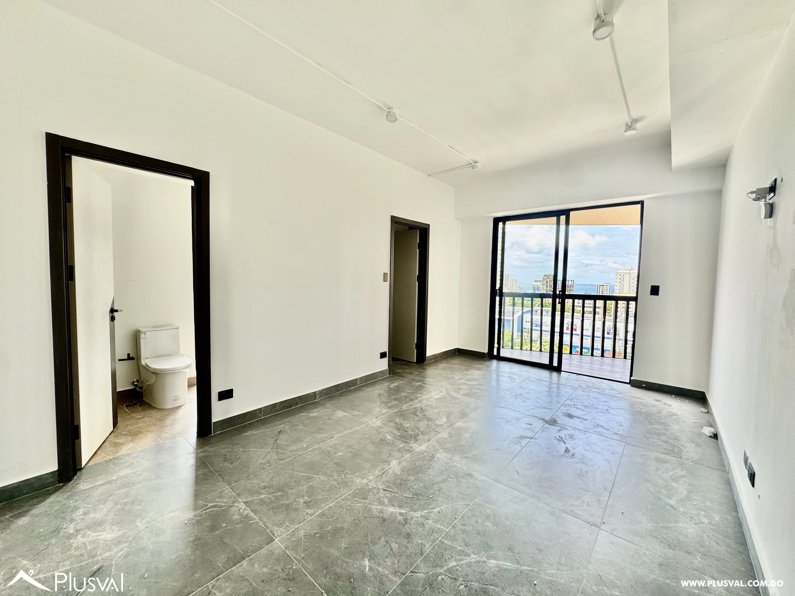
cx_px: 398
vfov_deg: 85.7
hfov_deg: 102.1
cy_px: 298
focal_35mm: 14
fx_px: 322
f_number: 2.2
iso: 40
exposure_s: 1/156
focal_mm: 2.22
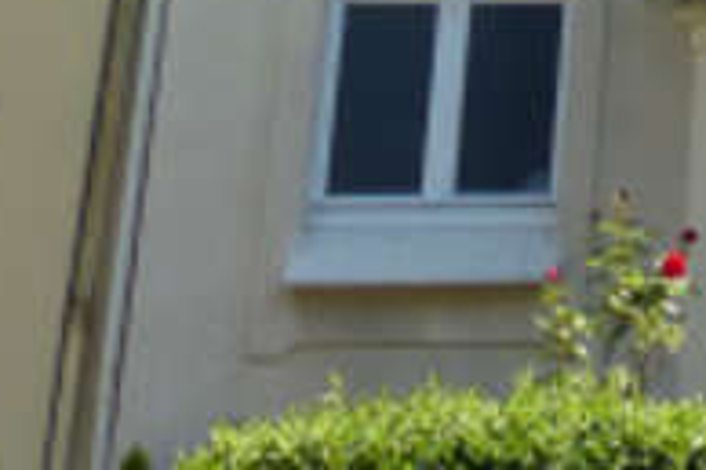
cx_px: 1372
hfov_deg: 11.4
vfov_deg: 7.4
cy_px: -900
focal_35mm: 165
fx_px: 3233
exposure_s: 1/400
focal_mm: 5.5
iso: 100
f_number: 4
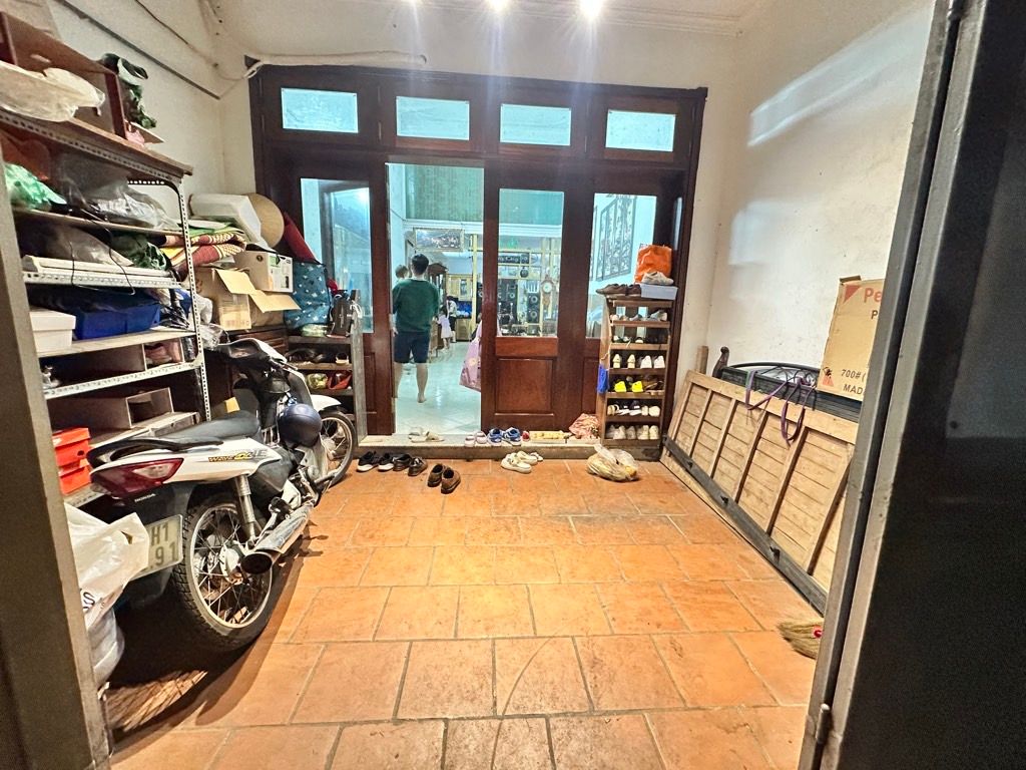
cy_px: 385
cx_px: 513
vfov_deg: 85.7
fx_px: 415
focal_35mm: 14
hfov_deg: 102.1
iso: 640
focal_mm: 2.22
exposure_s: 1/50
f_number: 2.2
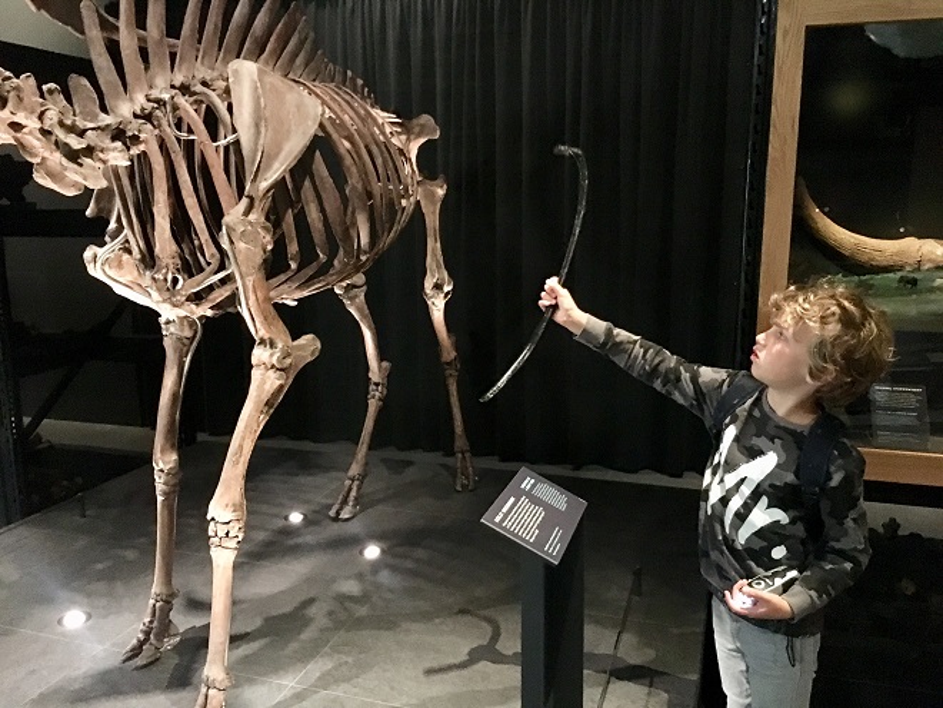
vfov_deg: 48.2
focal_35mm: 29
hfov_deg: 61.7
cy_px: 354
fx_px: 790
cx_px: 472
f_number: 2.2
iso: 1000
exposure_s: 1/17
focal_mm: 4.15
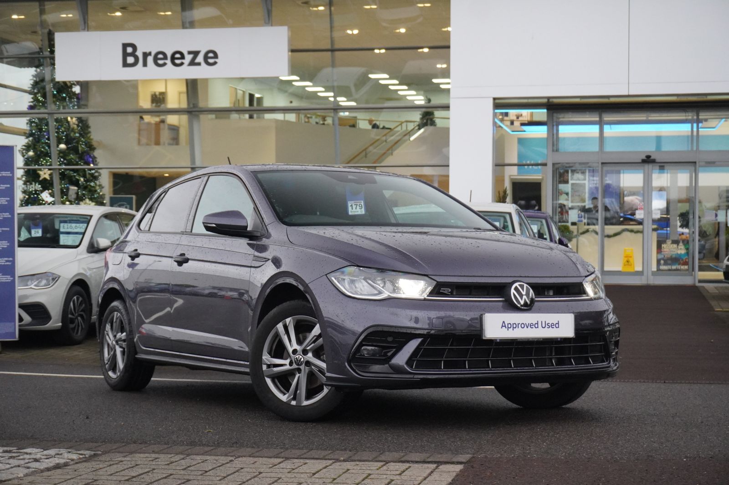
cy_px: 242
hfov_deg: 31.9
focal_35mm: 63
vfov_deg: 21.5
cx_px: 364
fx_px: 1275
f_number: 5.6
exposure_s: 1/160
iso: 3200
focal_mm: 42
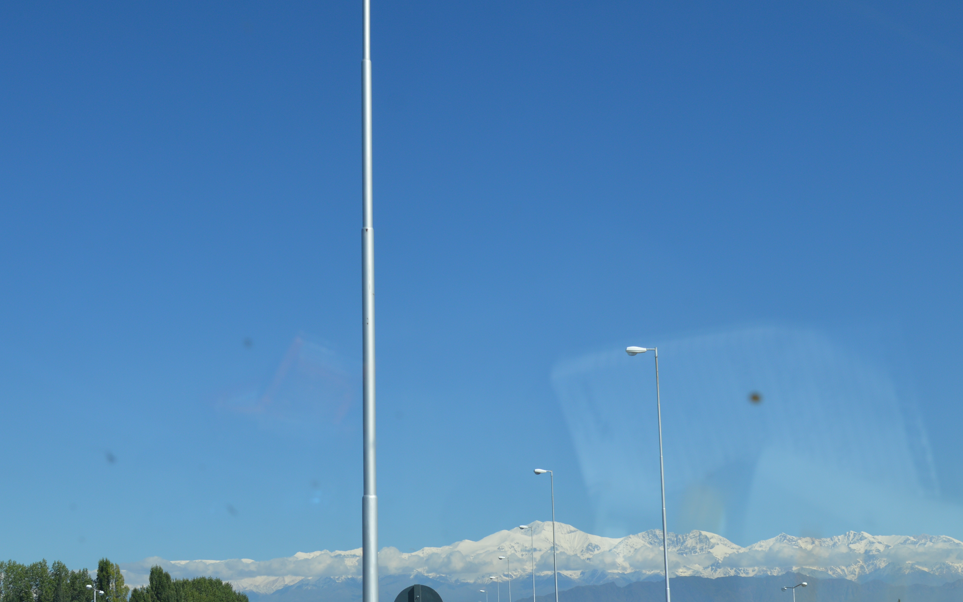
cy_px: 351
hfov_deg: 36.3
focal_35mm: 56
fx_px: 1470
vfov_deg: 23.1
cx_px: 473
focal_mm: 26
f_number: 9
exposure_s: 1/320
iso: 100
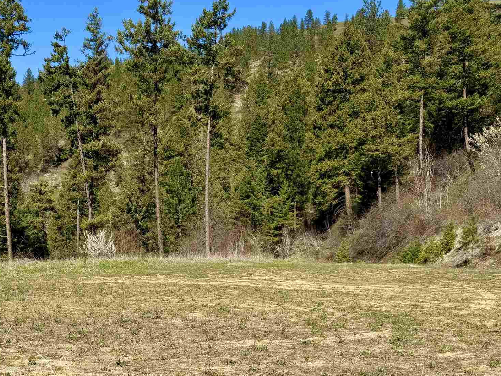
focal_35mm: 50
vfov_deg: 28.3
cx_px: 121
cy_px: 318
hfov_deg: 37.2
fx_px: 724
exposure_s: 1/3759
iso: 80
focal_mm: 6.76
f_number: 1.78
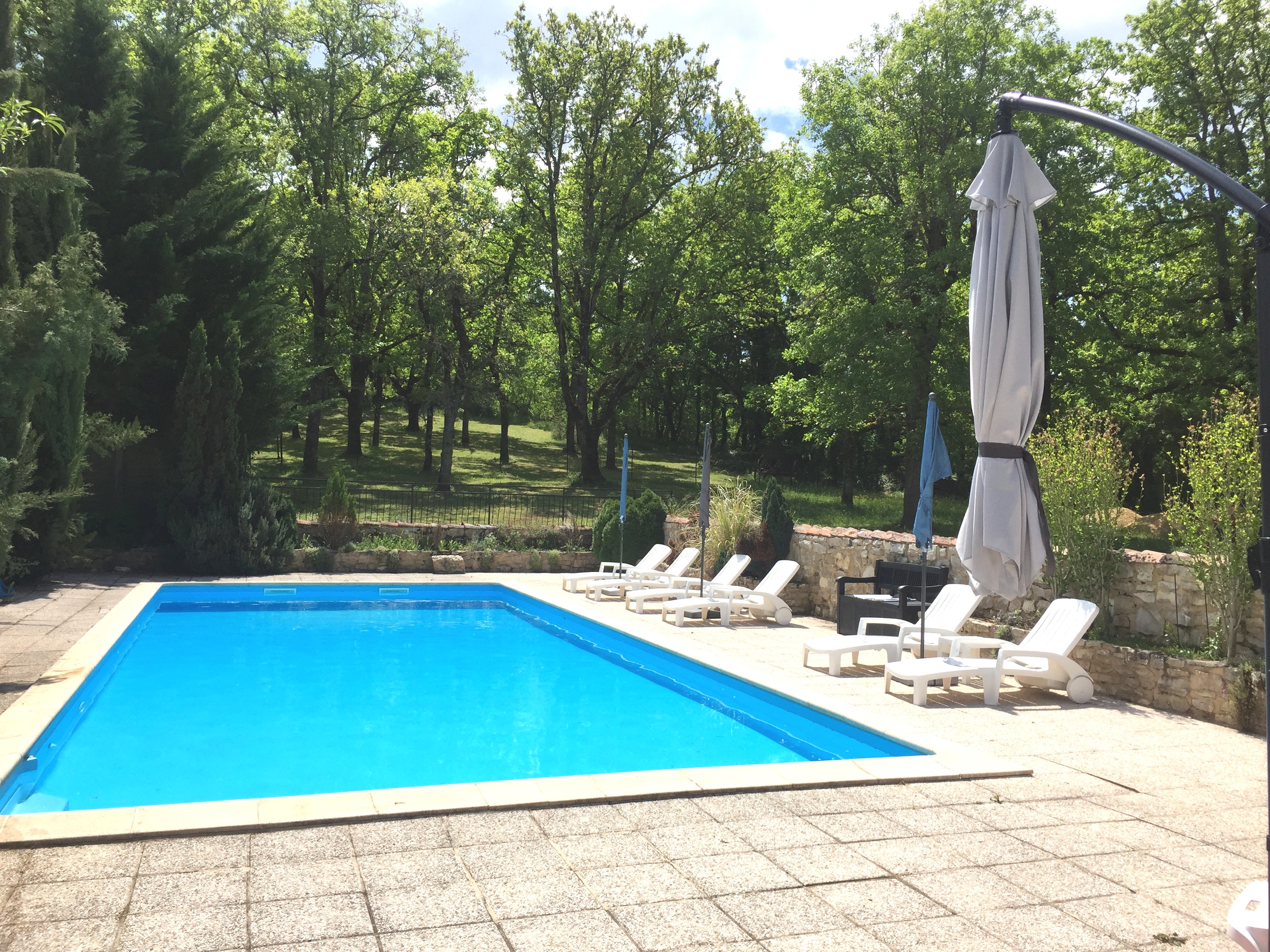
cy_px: 476
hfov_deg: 61.7
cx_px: 635
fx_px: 1064
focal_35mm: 29
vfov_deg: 48.2
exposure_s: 1/2639
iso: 32
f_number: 2.2
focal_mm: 4.15
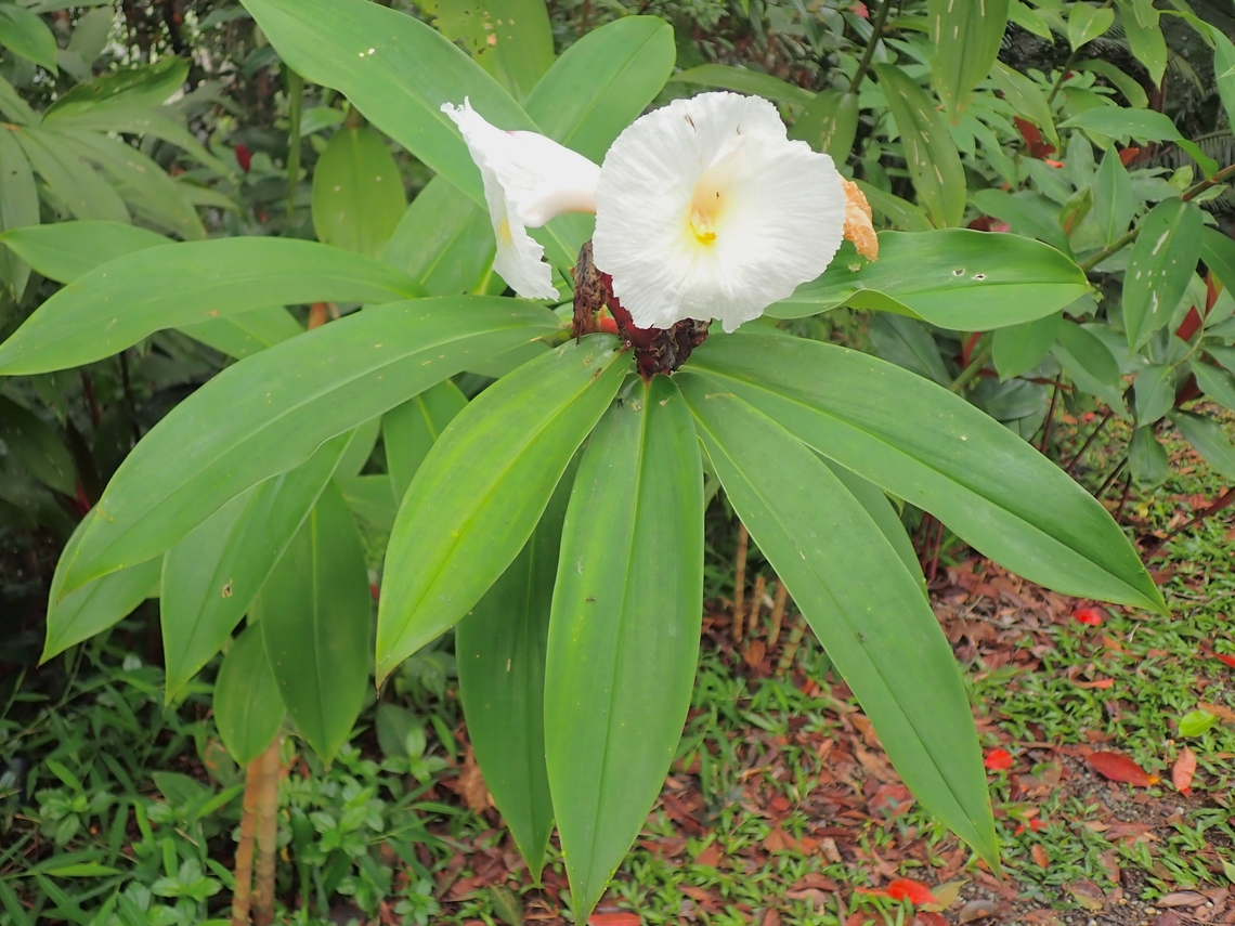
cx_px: 618
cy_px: 463
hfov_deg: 60.0
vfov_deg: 46.8
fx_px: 1070
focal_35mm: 30
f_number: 2.3
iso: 125
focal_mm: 5.4
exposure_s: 1/125
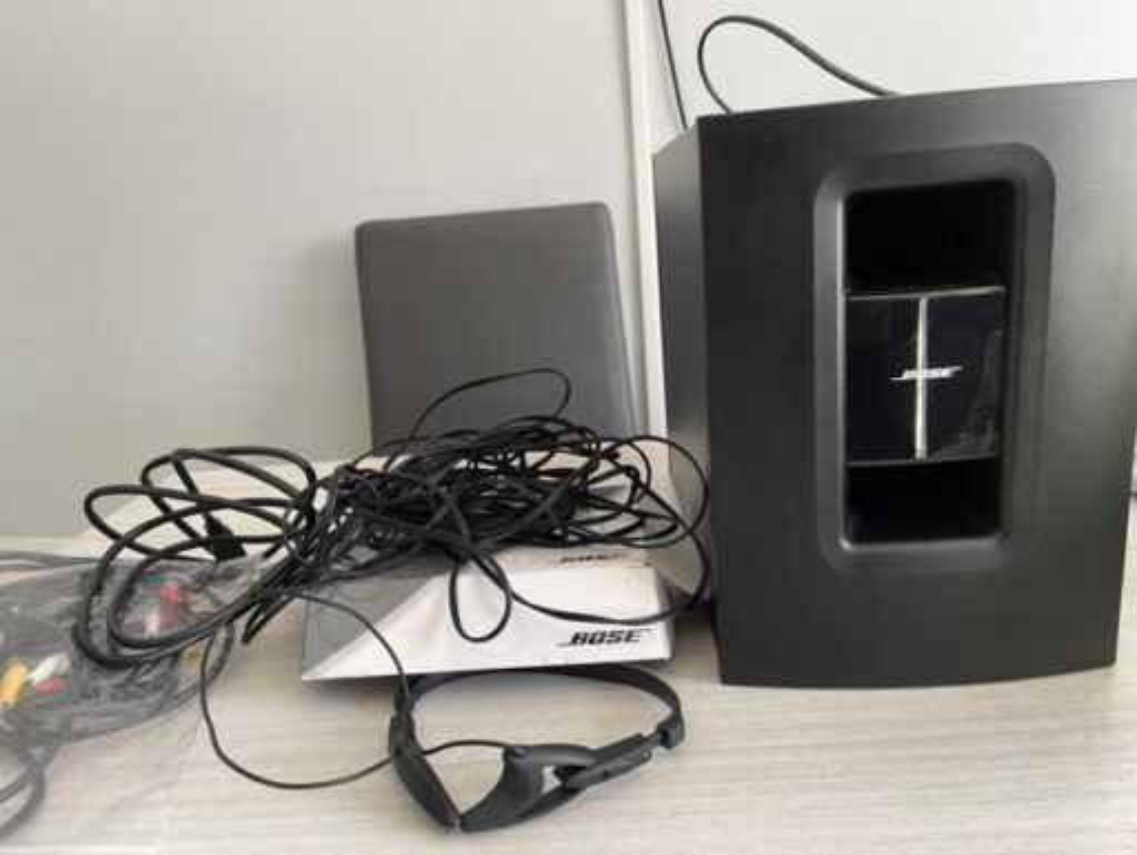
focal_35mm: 26
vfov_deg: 53.1
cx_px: 568
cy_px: 428
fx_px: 855
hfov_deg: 67.3
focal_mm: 5.1
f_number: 1.6
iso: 125
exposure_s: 1/84
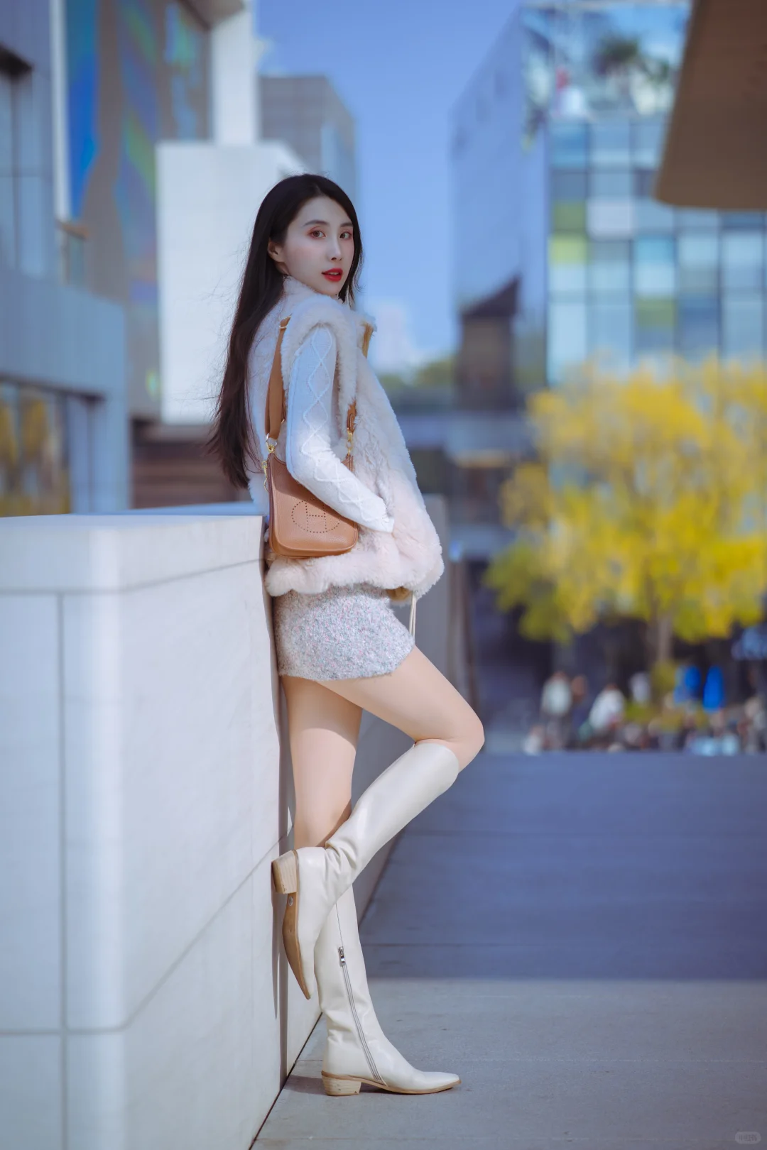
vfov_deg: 23.9
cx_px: 384
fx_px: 2716
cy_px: 575
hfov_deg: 16.1
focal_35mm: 85
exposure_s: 1/4000
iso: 100
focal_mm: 85
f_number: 1.8
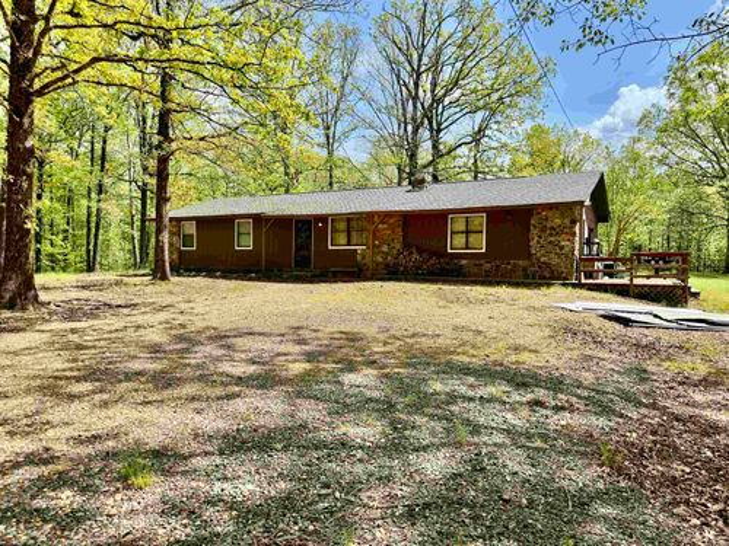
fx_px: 505
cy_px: 273
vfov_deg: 56.8
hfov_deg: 71.6
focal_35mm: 24
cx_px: 364
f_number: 1.78
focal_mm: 6.76
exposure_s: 1/2604
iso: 80
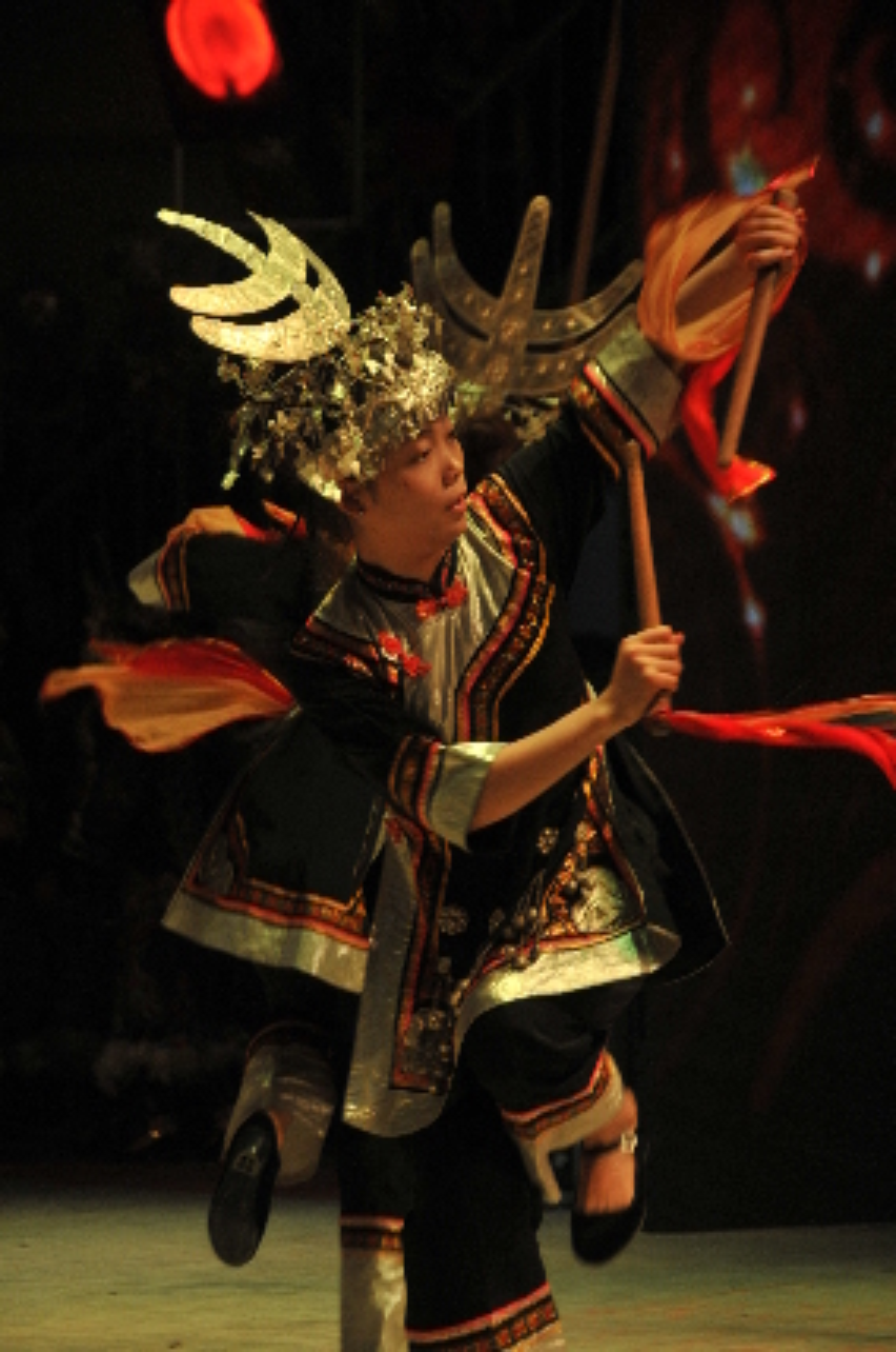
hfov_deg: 8.7
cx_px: 448
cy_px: 676
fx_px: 5899
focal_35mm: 158
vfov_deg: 13.1
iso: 400
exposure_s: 1/125
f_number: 5.3
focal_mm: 105
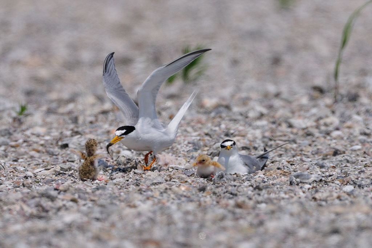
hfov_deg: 2.3
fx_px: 9301
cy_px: 124
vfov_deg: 1.5
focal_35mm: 900
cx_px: 186
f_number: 8
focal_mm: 600
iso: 400
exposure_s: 1/3200
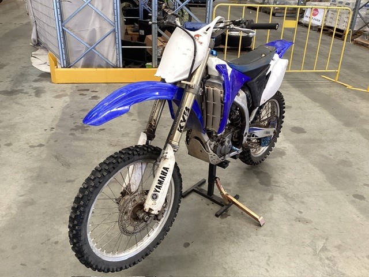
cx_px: 184
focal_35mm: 31
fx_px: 330
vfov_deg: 45.4
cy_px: 138
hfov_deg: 58.4
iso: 80
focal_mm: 3.3
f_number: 2.4
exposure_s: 1/60
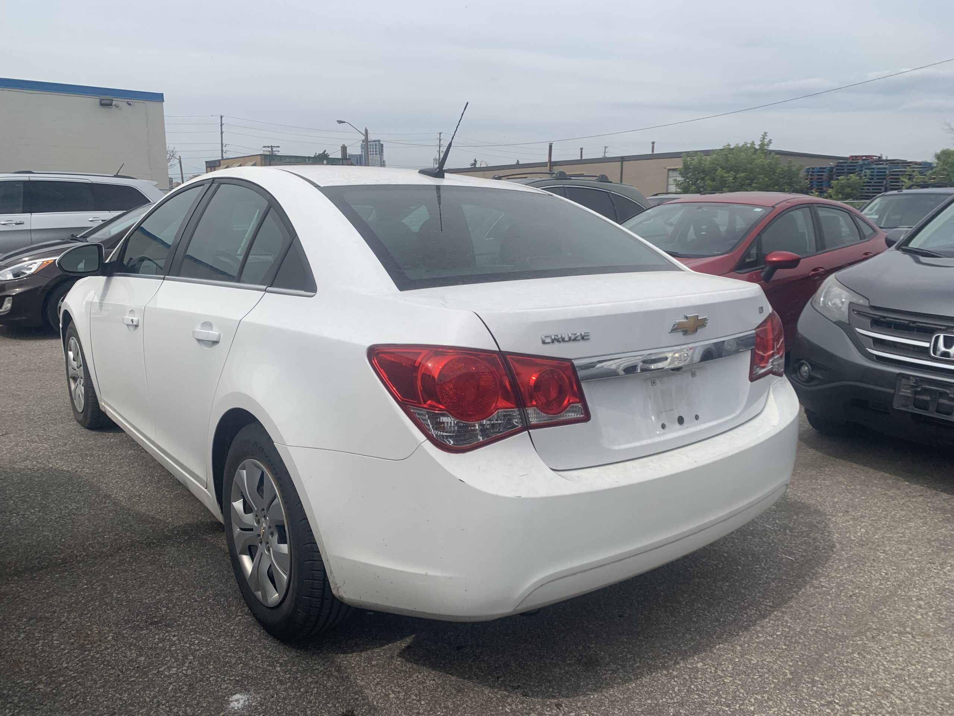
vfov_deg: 53.1
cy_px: 358
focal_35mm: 26
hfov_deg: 67.3
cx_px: 477
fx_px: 717
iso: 25
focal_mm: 4.25
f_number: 1.8
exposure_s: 1/3289
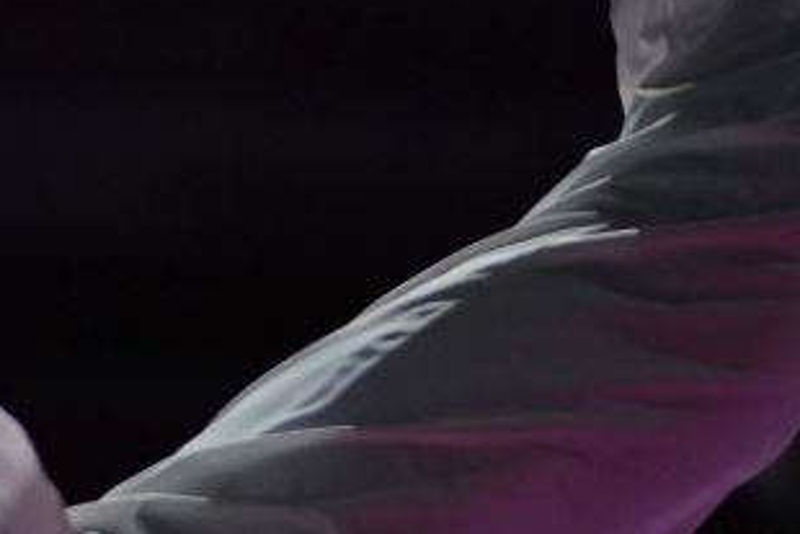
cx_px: 253
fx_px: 16629
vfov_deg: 1.8
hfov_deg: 2.8
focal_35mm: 748
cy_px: 544
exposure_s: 1/1000
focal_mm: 129
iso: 2000
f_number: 2.8
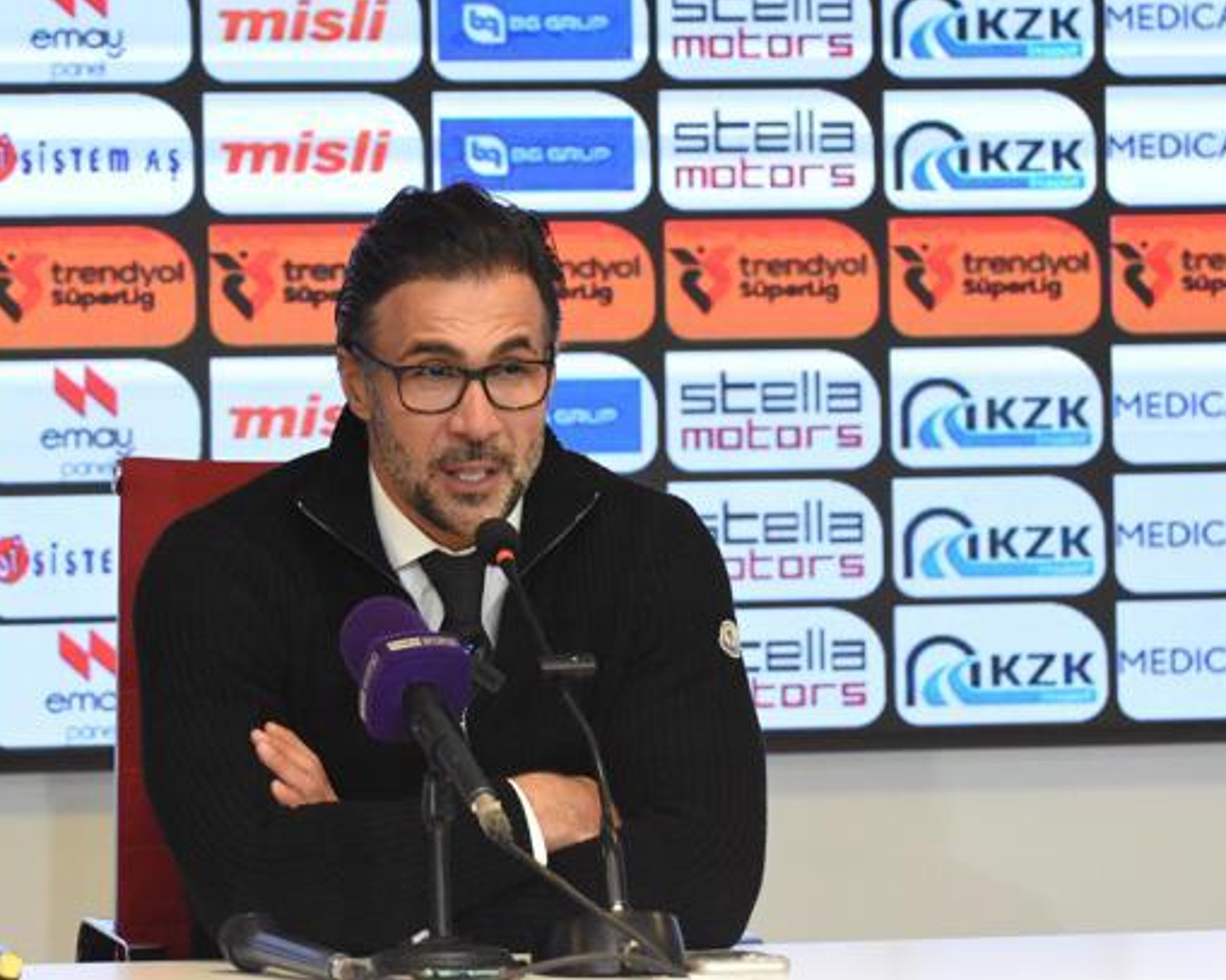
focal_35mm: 213
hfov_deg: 9.1
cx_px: 488
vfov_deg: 7.3
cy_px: 489
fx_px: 7711
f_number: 5
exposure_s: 1/400
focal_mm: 125
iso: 8000
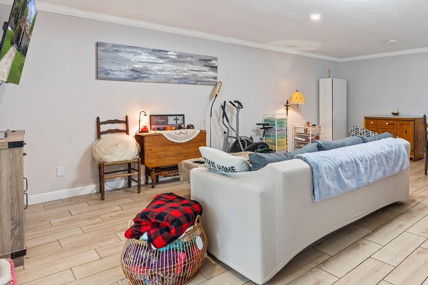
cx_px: 296
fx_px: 285
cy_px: 113
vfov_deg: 52.7
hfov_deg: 70.9
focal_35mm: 24
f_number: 8
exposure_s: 1.6
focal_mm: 16
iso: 250
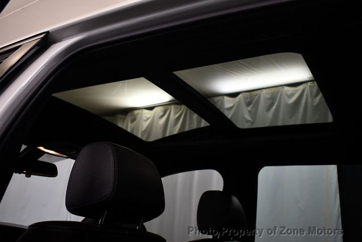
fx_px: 362
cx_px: 181
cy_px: 121
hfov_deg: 53.1
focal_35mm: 36
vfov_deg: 36.9
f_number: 3.5
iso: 800
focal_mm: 18
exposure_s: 1/200
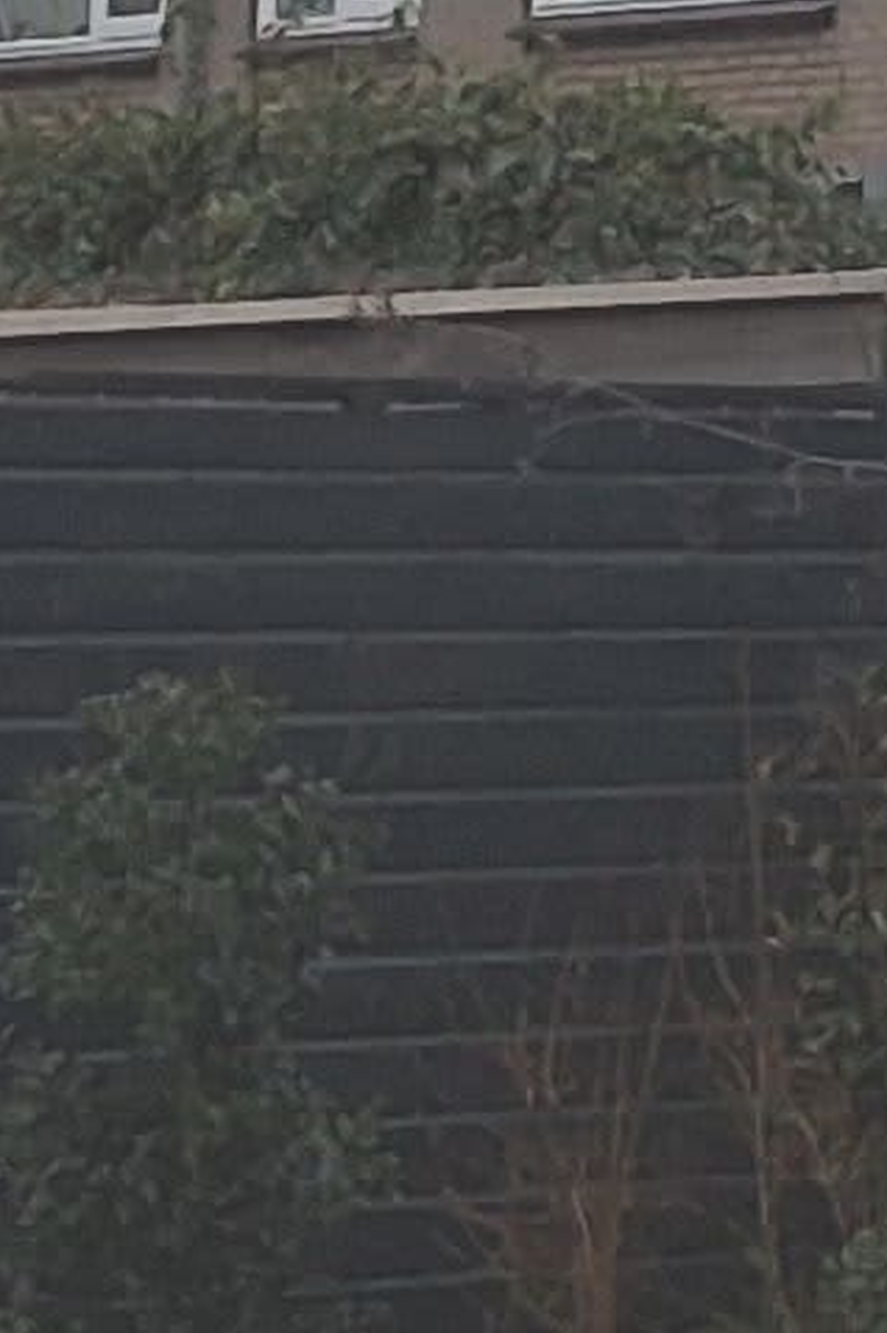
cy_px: -293
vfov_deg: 10.2
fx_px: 7365
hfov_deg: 6.3
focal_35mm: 199
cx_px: 2759
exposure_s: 1/40
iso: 160
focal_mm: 2.9
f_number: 1.9
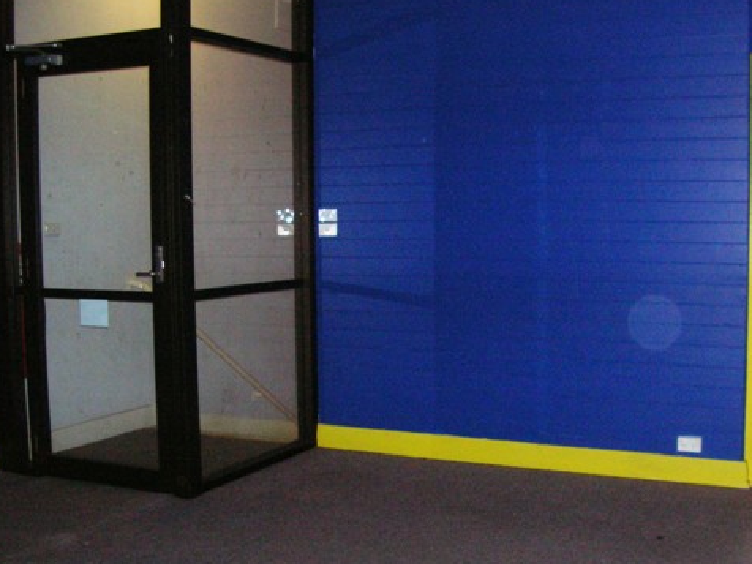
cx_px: 461
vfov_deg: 30.9
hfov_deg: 40.2
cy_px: 310
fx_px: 1021
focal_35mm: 47
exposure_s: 1/60.1
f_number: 2.8
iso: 200
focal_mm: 5.8
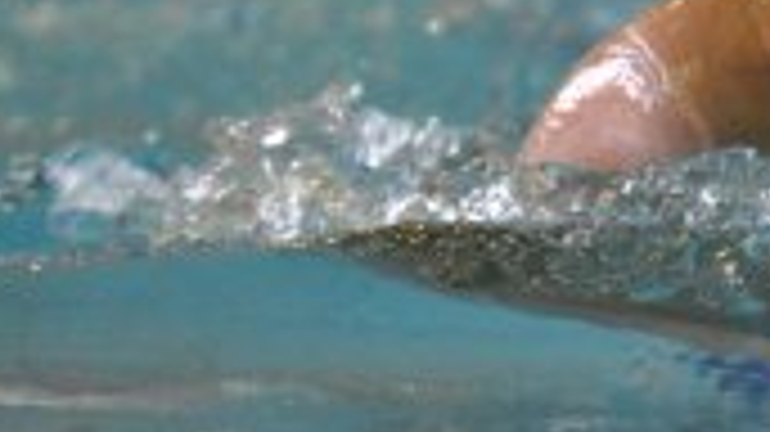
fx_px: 20612
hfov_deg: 2.1
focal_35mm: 1010
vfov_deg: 1.2
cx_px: 1063
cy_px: -106
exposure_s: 1/320
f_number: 2.8
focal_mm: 200
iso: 1600
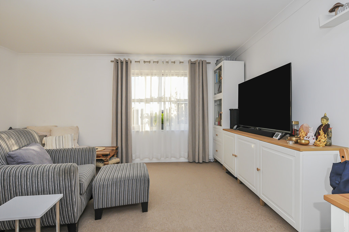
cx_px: 174
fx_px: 160
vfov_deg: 71.9
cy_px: 116
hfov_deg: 95.1
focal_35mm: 16
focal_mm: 11
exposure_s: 1/40
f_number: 11
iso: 400
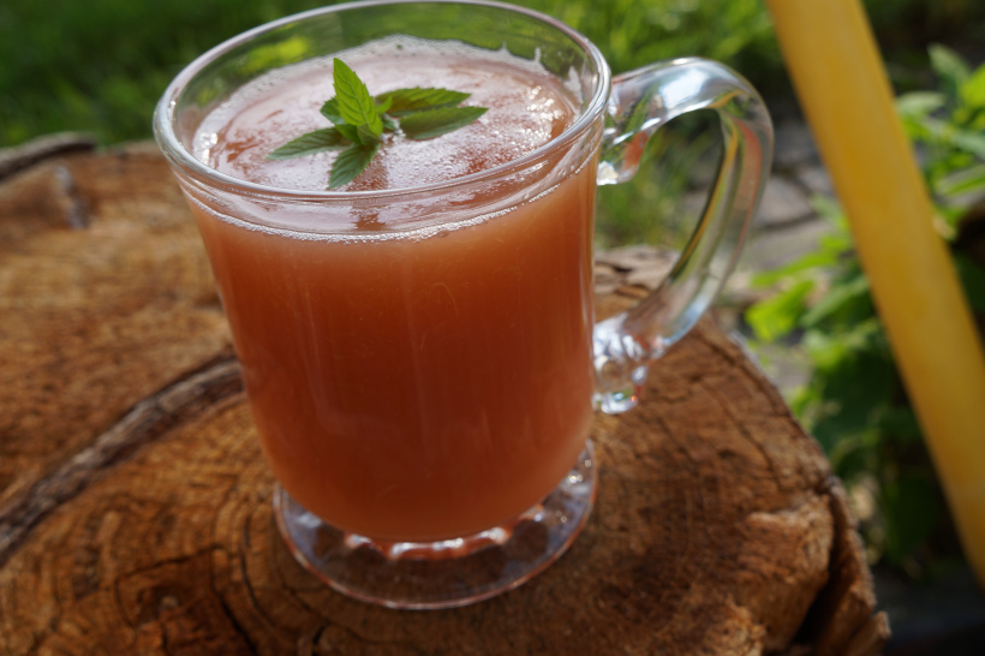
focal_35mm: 36
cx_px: 492
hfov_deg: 53.2
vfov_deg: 36.8
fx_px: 985
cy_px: 328
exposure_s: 1/125
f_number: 6.3
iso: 100
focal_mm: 24
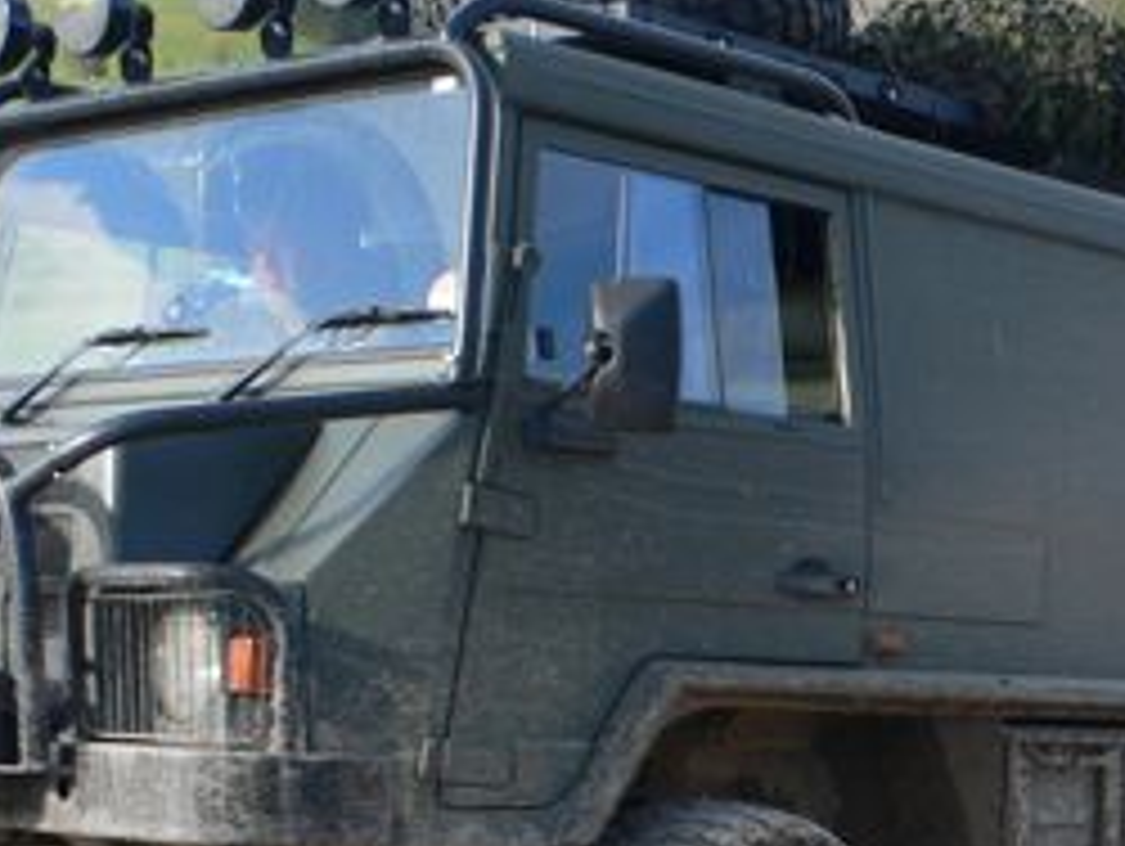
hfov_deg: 21.9
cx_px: 1026
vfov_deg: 16.7
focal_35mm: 87
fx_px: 2830
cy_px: 824
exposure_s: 1/160
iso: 80
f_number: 4
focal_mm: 6.3
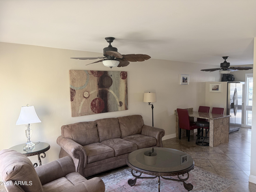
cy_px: 96
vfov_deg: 53.1
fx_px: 192
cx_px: 128
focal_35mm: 26
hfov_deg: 67.3
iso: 80
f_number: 1.6
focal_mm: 5.96
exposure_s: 1/121
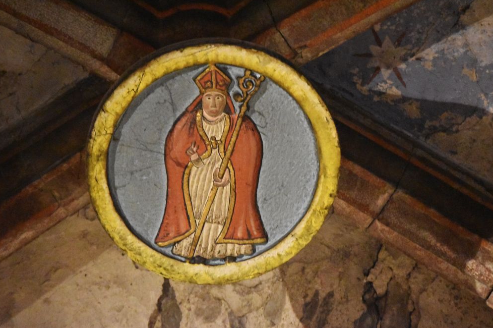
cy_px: 170
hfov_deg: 7.9
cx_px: 245
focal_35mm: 262
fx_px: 3580
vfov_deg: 5.3
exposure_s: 1/50
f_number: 5.3
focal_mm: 165
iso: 12800
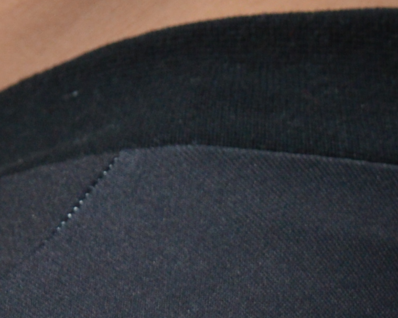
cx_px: -431
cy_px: -313
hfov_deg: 5.0
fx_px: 4464
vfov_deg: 4.0
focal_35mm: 379
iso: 200
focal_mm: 34
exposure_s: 1/800
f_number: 4.5
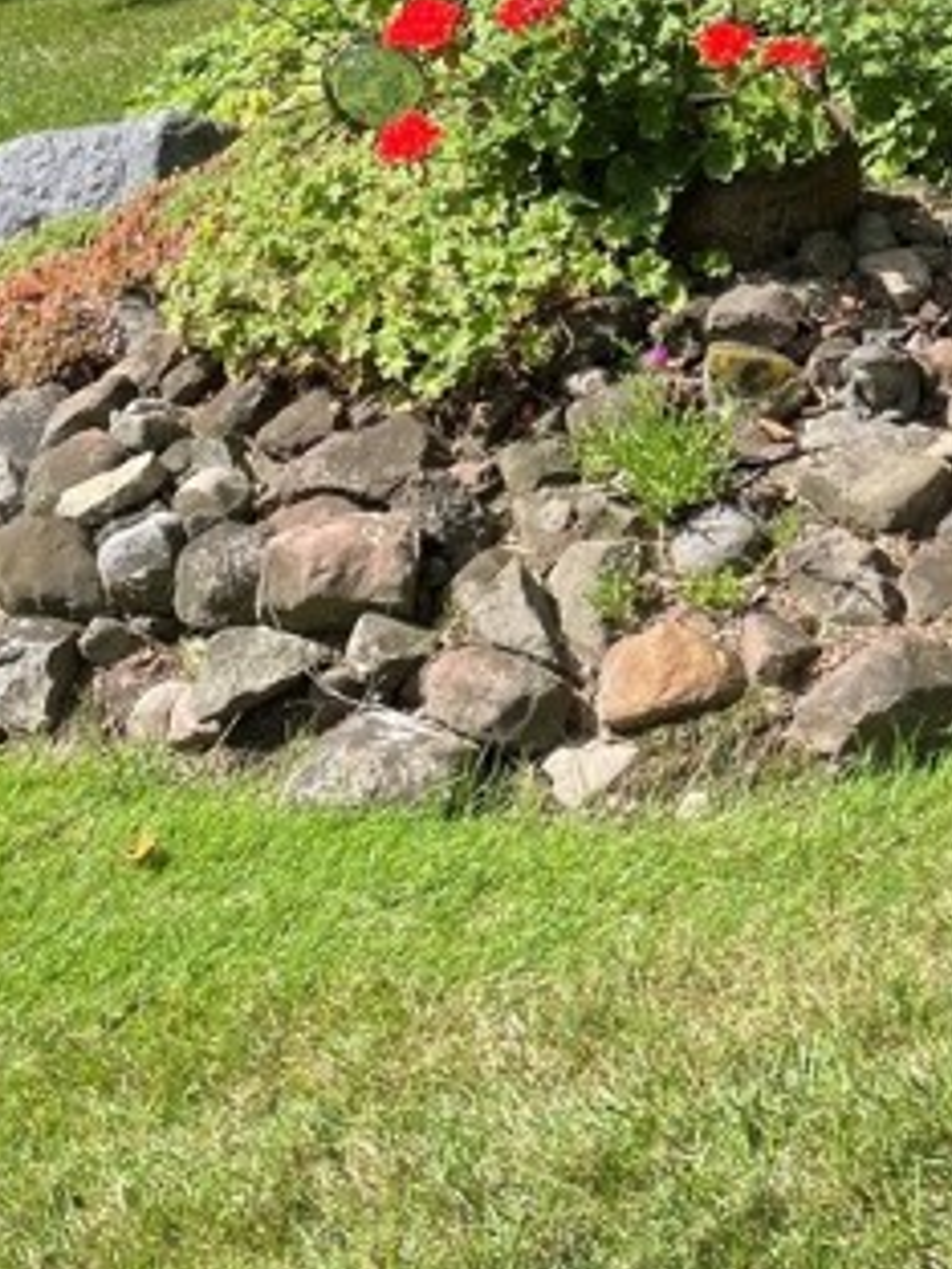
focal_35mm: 64
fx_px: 2347
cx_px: 993
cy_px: 73
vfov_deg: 28.8
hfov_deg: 21.9
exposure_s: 1/1511
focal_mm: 4.2
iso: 32
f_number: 1.6
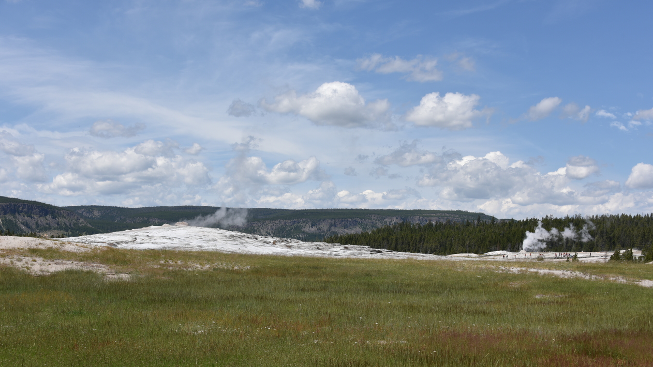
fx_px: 883
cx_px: 329
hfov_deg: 40.6
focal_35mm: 51
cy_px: 219
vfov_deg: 23.5
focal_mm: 48
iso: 100
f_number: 9
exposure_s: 1/320
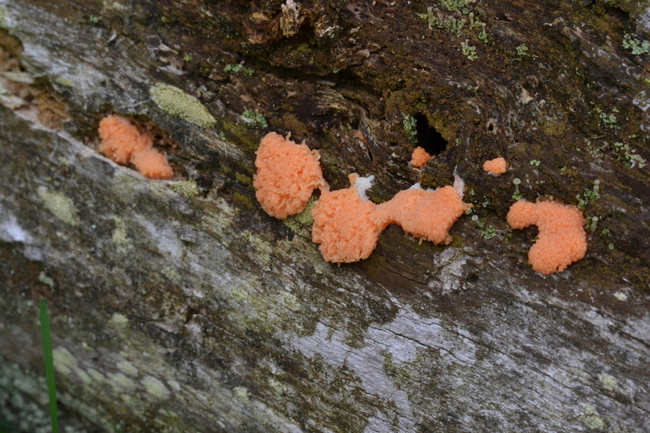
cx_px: 325
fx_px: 2301
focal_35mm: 128
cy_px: 216
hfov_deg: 16.1
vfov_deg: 10.7
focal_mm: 85
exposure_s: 1/400
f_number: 14
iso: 800
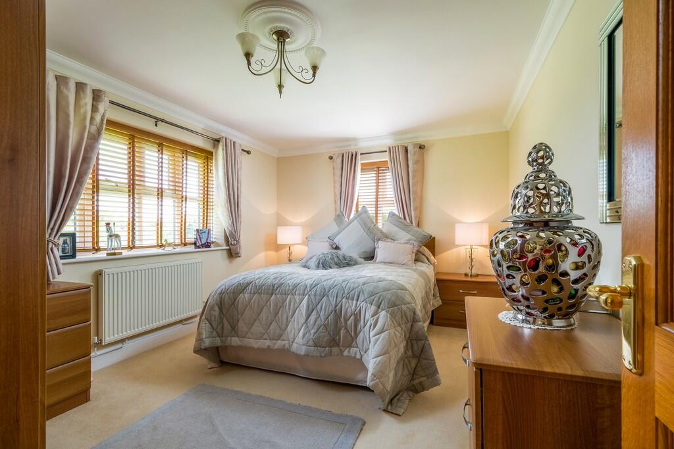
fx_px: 281
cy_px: 224
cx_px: 337
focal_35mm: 15
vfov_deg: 77.3
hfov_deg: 100.4
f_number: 7.1
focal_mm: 10.3
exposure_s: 1/6
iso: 160
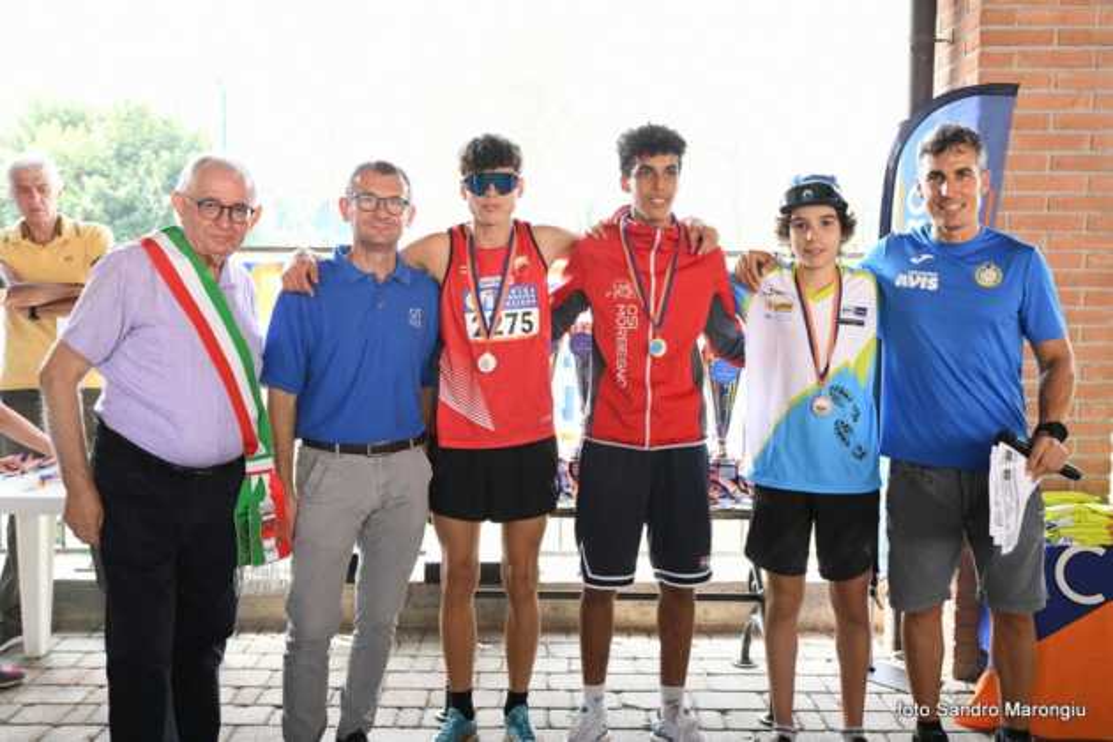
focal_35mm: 36
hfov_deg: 53.1
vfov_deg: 36.9
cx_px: 556
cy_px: 371
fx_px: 1113
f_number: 7.1
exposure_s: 1/320
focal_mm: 36
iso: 3600
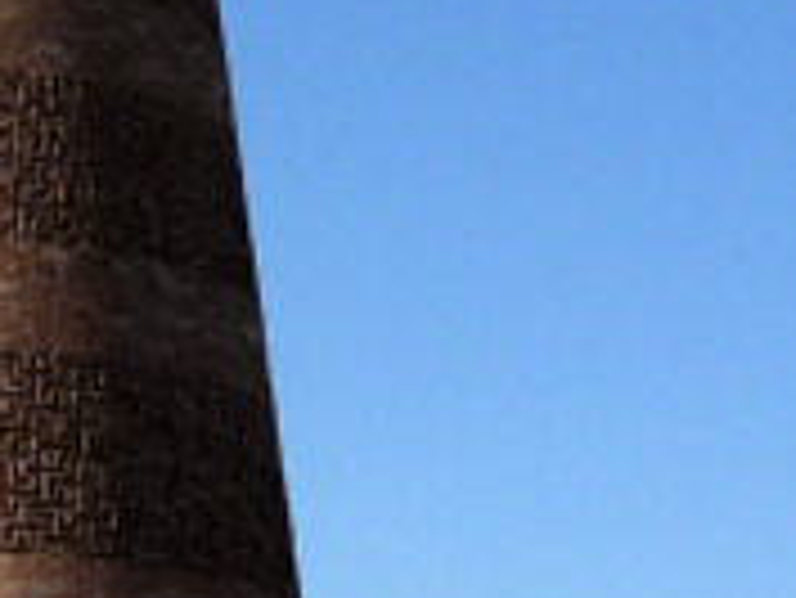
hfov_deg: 8.2
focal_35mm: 220
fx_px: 5062
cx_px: -1156
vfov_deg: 6.8
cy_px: 265
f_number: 9
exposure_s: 1/320
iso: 100
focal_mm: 6.3
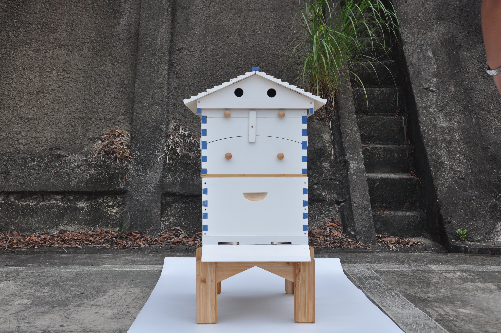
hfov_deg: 43.7
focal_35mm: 45
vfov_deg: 29.8
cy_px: 166
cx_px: 250
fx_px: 625
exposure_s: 1/320
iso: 200
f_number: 9
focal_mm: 30
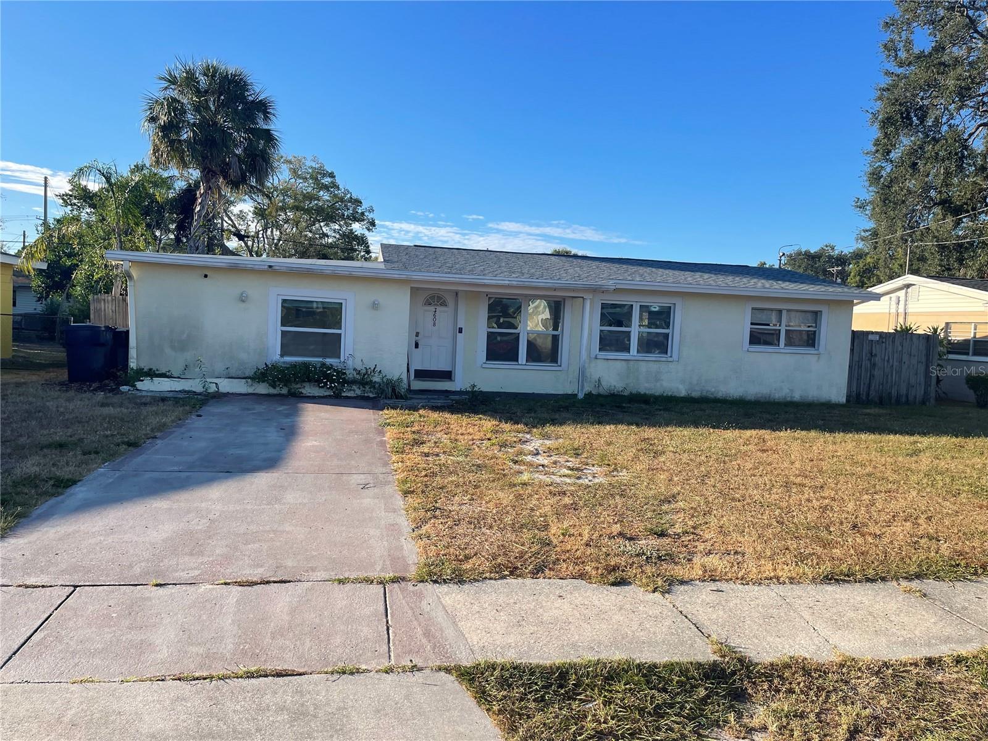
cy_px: 370
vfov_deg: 54.9
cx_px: 494
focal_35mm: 25
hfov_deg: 69.4
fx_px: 714
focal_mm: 5.1
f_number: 1.6
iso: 32
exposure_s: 1/2203
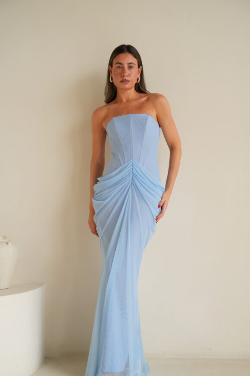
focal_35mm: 54
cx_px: 124
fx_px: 563
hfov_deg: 25.0
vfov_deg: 36.9
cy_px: 205
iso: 640
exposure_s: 1/100
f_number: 4.5
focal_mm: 48
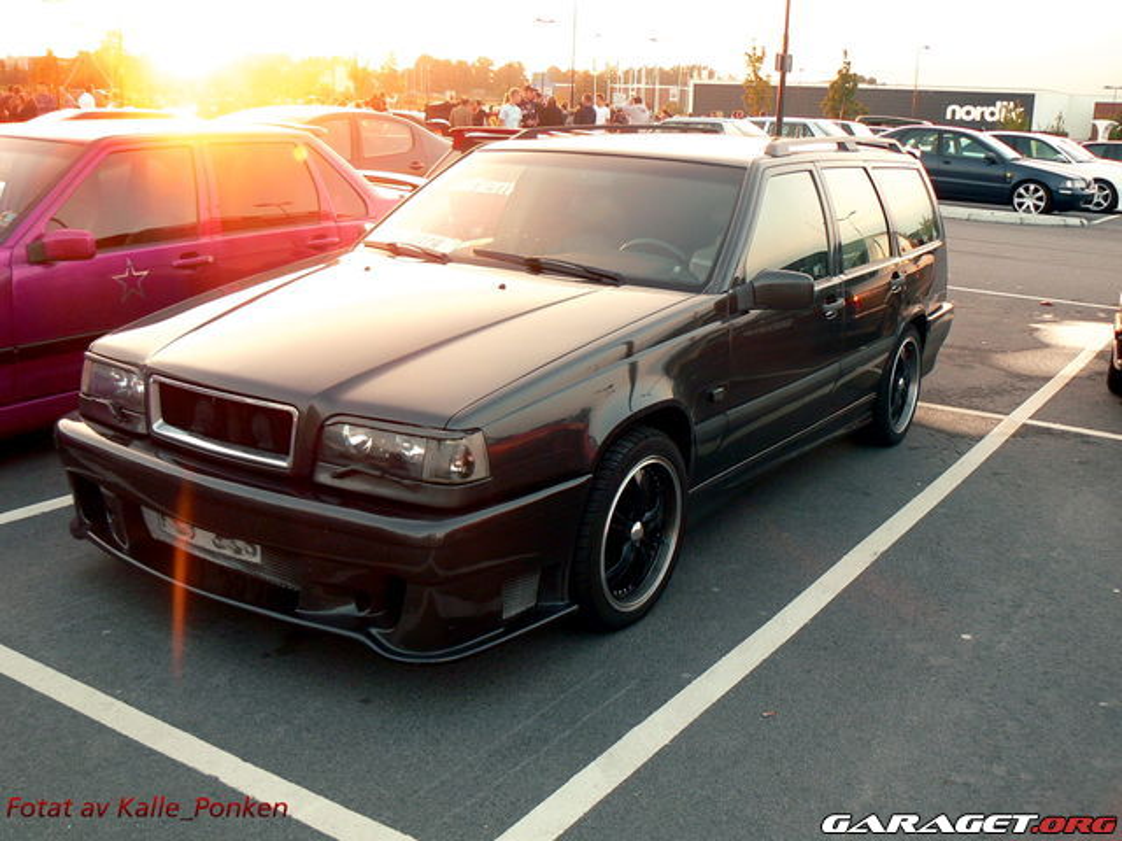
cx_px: 561
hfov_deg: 51.4
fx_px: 1167
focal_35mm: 36
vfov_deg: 39.7
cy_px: 420
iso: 80
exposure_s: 1/60
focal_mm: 6
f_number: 4
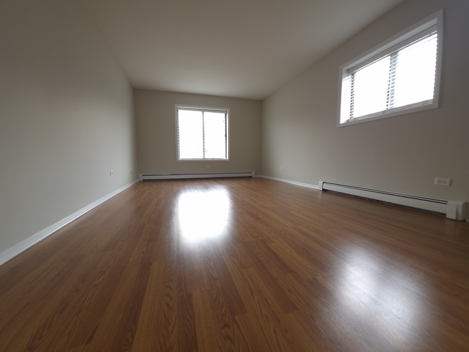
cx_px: 234
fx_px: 176
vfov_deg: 89.9
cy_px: 176
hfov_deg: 106.2
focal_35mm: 13
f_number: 1.9
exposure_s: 1/30
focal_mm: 2.2
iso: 32
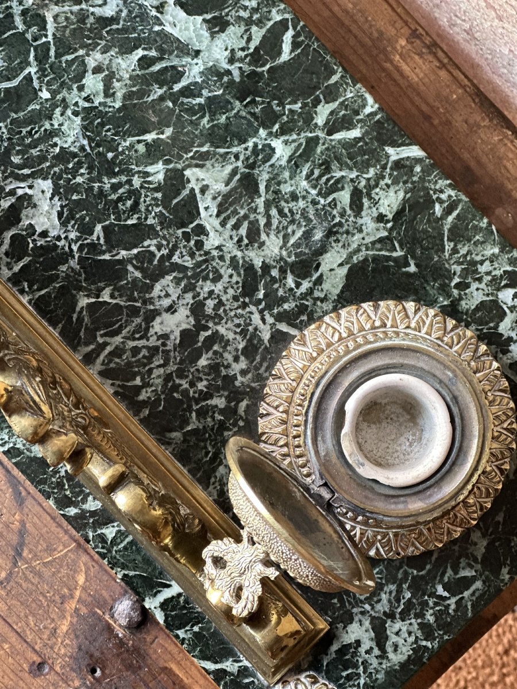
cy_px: 344
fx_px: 1533
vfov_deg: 25.3
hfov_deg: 19.1
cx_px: 258
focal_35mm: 77
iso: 400
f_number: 2.8
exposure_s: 1/20
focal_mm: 9
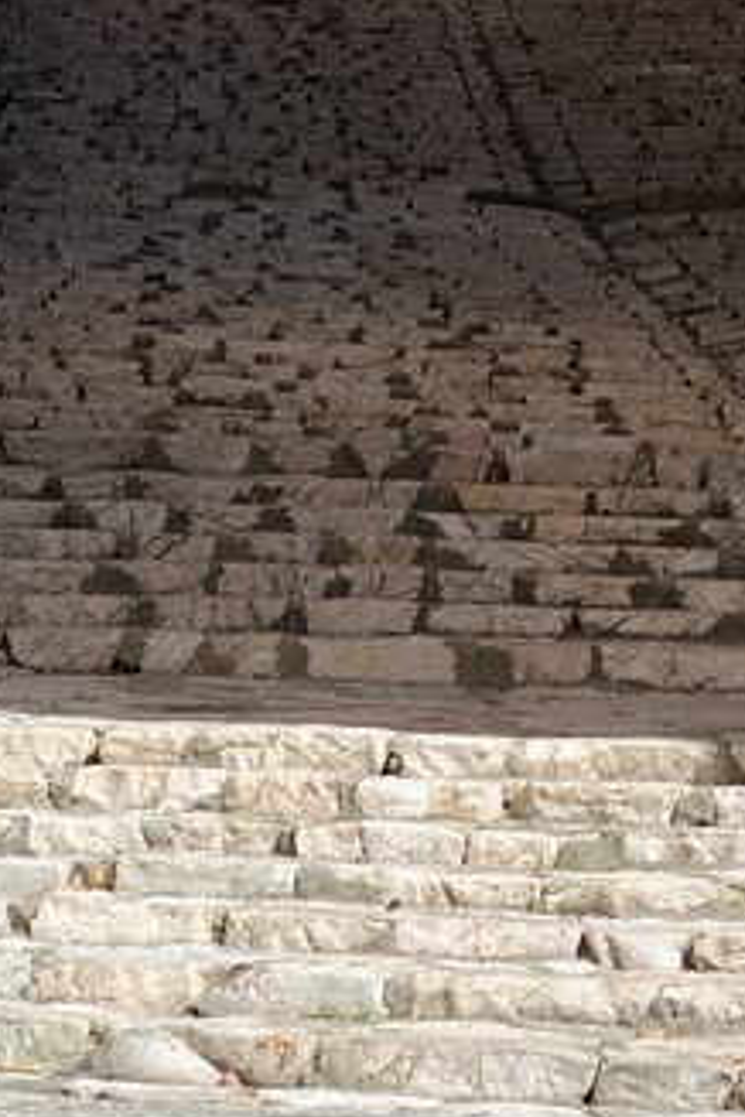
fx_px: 7294
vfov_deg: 8.3
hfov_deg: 5.7
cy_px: -1158
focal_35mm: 235
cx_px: 1582
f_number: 10
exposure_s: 1/200
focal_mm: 48
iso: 200
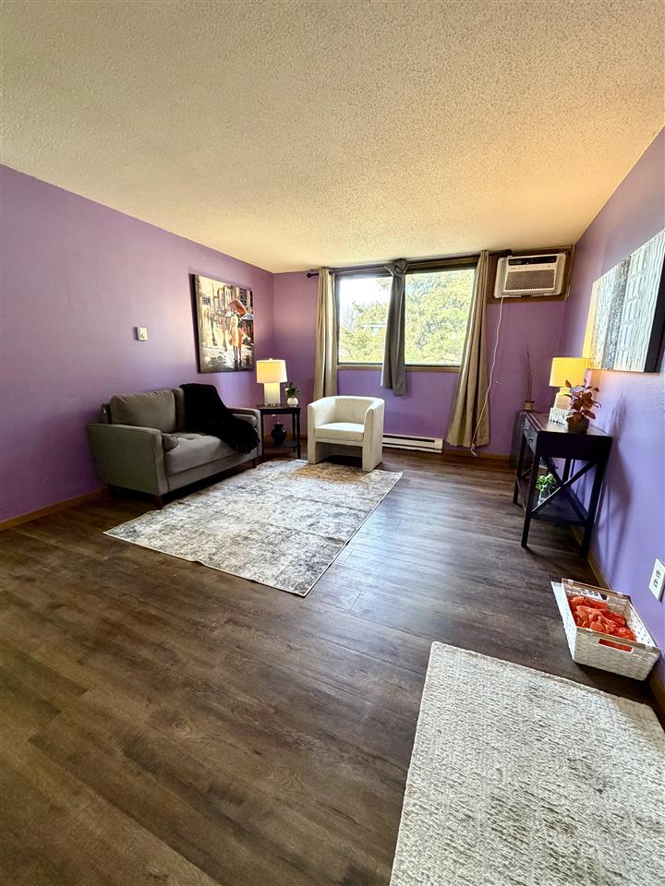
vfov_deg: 102.1
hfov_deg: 85.7
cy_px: 443
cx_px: 332
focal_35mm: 14
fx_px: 359
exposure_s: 1/60
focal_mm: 2.22
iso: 320
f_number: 2.2
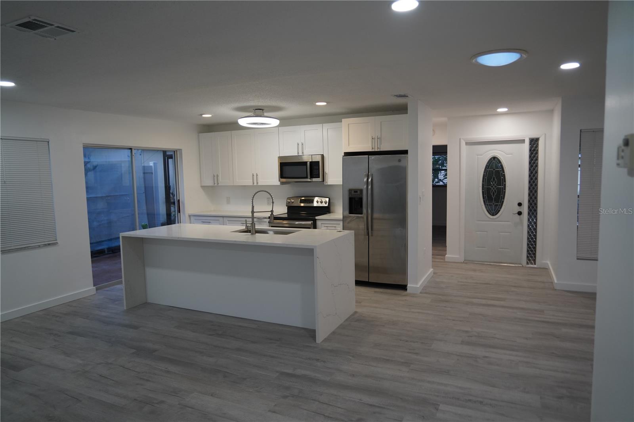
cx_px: 317
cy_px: 211
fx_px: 423
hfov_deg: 73.8
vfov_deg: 53.1
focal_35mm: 24
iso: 800
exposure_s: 1/160
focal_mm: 24
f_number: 4
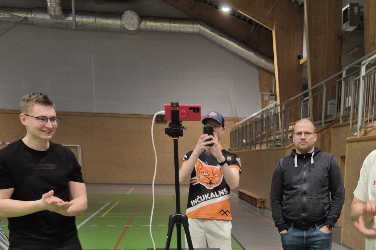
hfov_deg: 39.8
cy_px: 256
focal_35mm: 49
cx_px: 257
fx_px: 512
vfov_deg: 26.0
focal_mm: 5.4
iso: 250
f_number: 1.8
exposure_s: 1/100
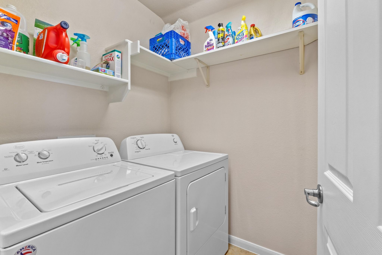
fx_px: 159
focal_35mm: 15
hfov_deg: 100.4
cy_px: 128
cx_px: 191
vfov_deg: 77.3
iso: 250
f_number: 11
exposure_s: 3.2
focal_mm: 10
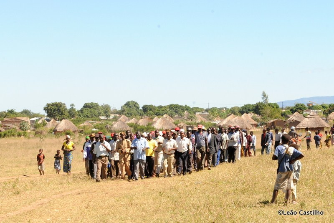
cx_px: 167
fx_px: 650
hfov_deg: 28.8
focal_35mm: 70
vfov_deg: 19.5
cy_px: 112
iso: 1250
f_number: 14
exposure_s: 1/500
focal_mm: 70
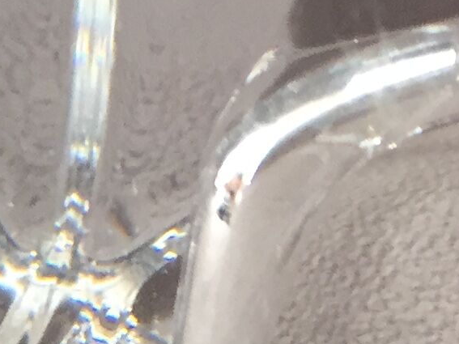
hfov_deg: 11.1
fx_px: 2214
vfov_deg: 8.9
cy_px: 88
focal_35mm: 167
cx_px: 811
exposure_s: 1/33
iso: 100
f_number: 2.2
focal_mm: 4.15
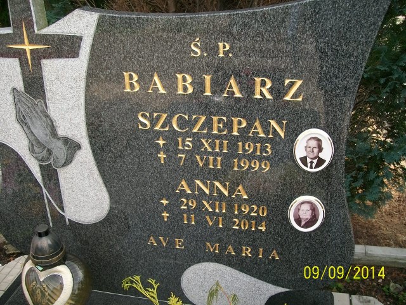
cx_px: 203
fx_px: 422
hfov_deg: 51.4
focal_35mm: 36
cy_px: 152
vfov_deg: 39.7
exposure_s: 1/250
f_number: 2.7
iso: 80
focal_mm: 6
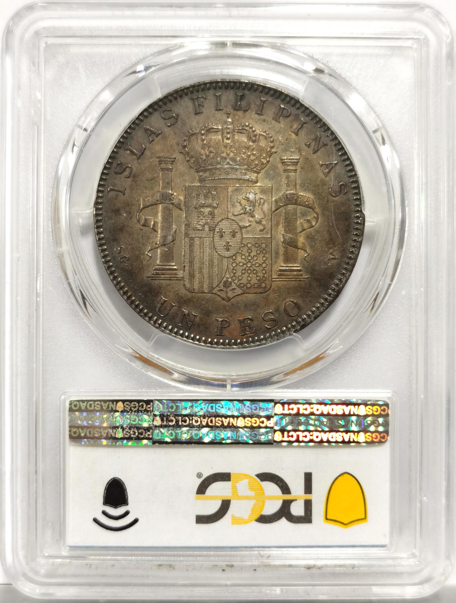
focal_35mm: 54
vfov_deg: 35.5
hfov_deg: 27.2
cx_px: 228
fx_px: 944
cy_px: 302
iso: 125
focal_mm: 5.56
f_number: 16
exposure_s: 1/100
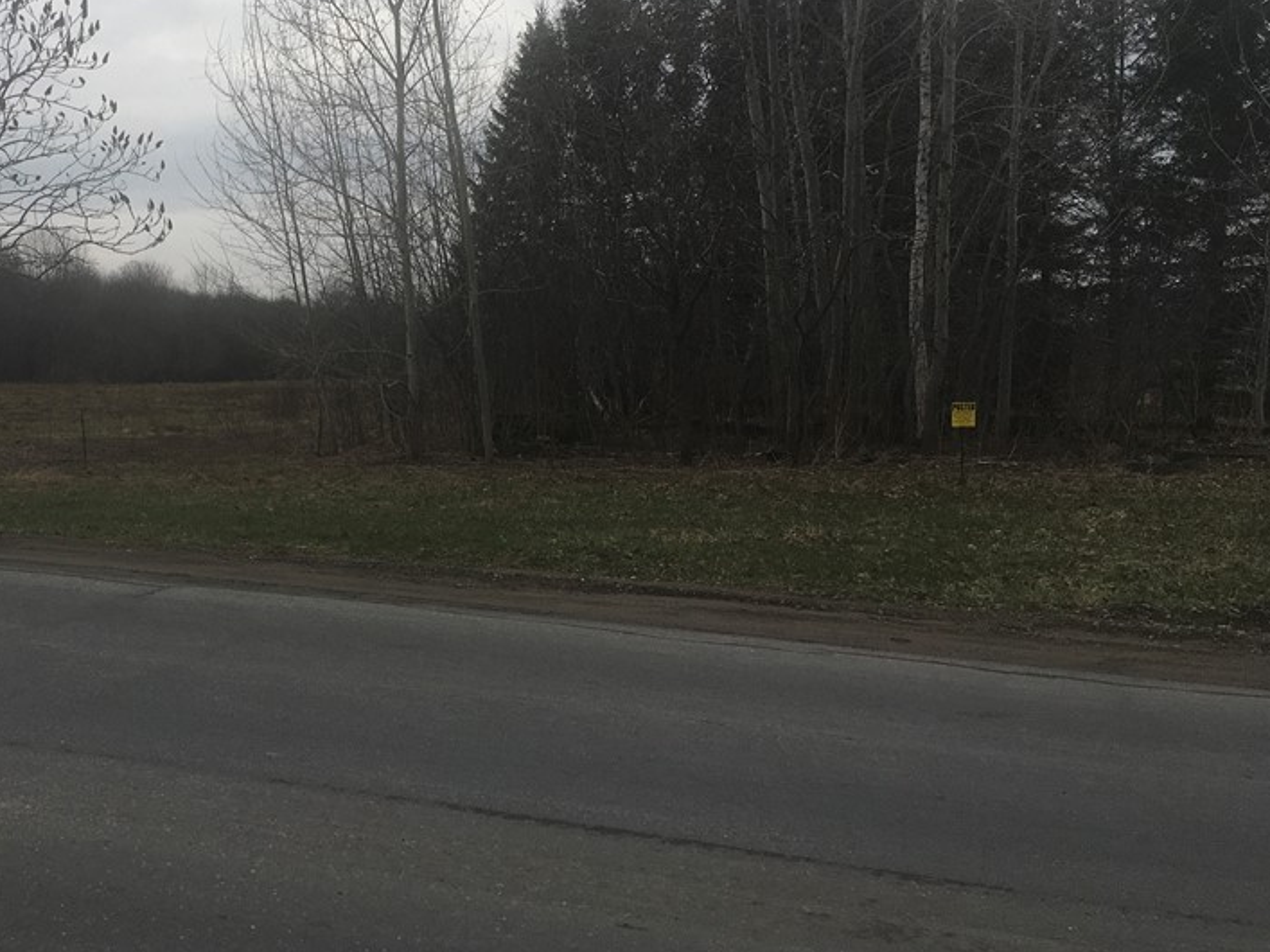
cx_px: 363
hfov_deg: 43.7
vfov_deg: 34.1
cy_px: 336
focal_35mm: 42
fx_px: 1541
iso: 25
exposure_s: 1/3205
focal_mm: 4.15
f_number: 2.2
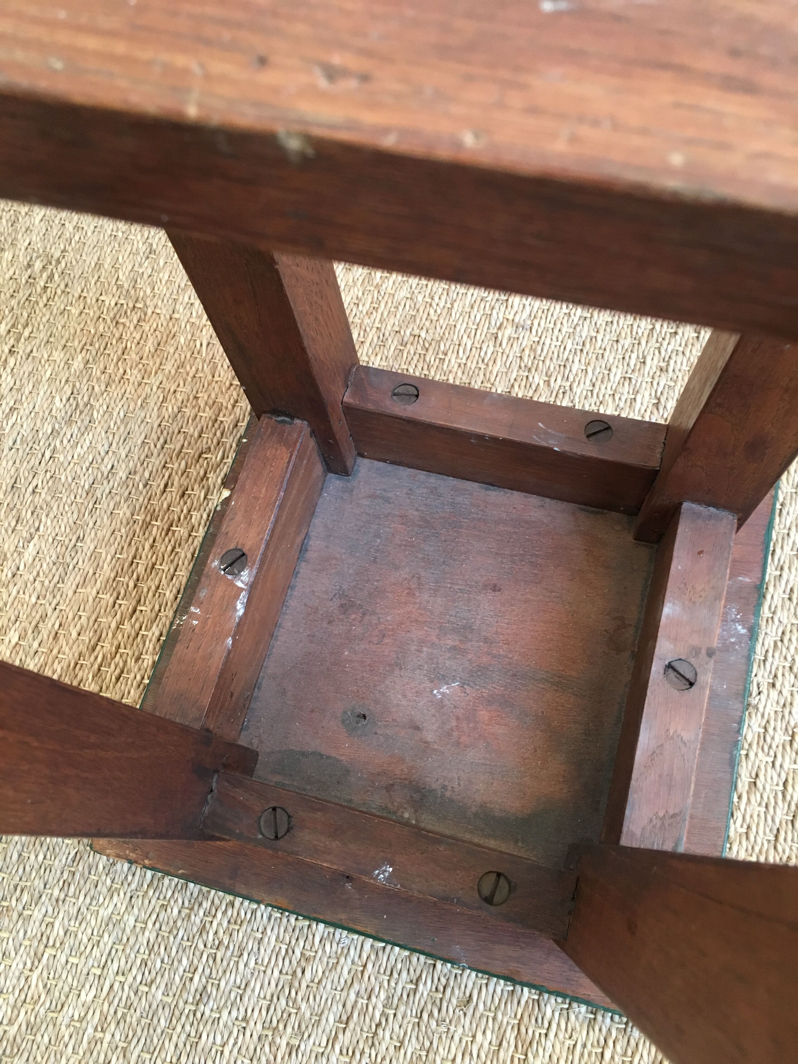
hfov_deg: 48.2
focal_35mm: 29
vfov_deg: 61.7
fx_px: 891
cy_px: 532
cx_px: 399
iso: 160
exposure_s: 1/33
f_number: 2.2
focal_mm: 4.15
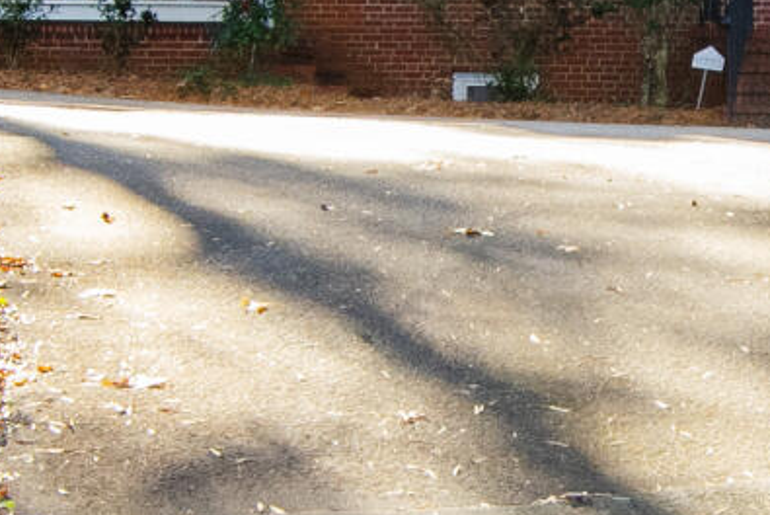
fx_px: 2802
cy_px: 289
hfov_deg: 15.6
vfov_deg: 10.5
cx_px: 604
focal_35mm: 131
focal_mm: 11.5
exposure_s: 1/50
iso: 400
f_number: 8
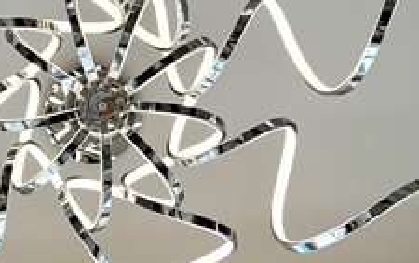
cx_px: 97
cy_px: 101
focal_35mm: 49
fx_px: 560
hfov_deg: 39.7
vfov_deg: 26.3
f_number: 1.5
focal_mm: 5.7
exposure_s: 1/753
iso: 50
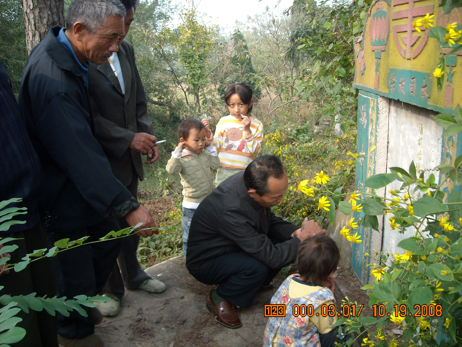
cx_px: 231
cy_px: 174
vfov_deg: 40.7
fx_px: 467
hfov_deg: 52.6
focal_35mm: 35
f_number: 2.8
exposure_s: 1/161
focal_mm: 5.7
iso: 64
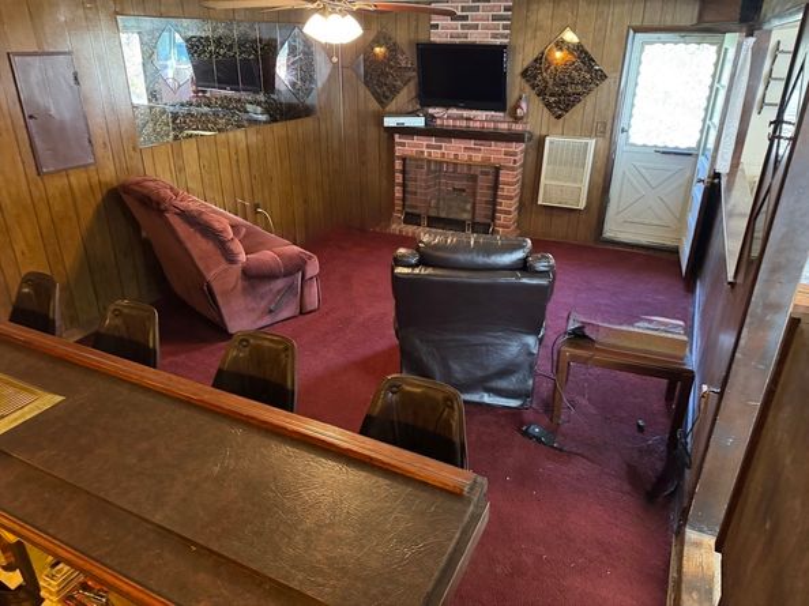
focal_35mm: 24
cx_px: 404
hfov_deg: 71.6
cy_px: 303
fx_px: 561
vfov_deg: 56.8
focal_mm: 6.76
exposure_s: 1/30
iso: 800
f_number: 1.78
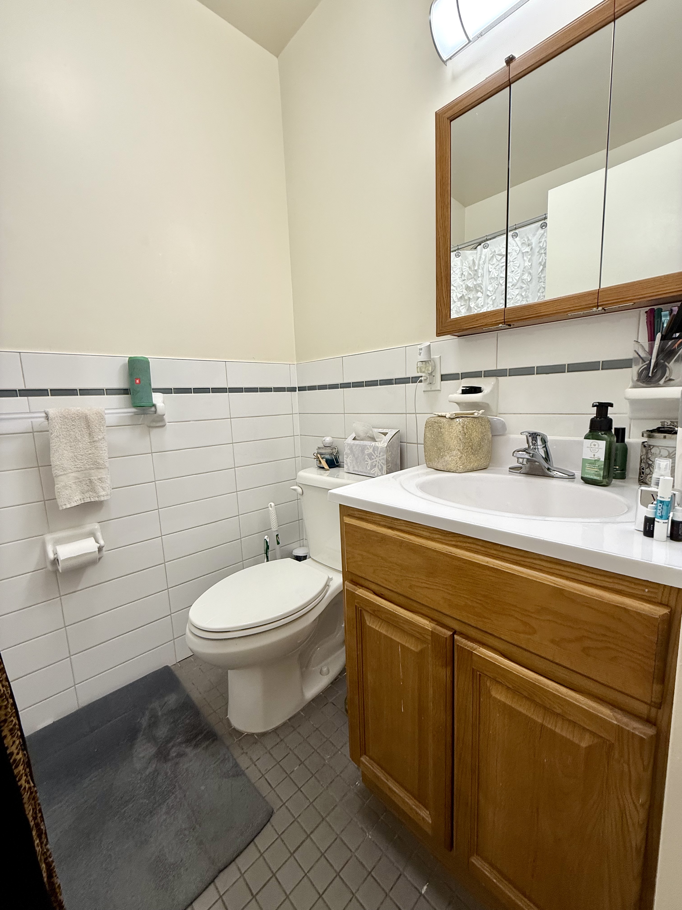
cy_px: 455
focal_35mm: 14
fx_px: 368
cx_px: 341
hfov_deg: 85.7
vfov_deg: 102.1
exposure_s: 1/120
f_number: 2.2
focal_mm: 2.22
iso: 125
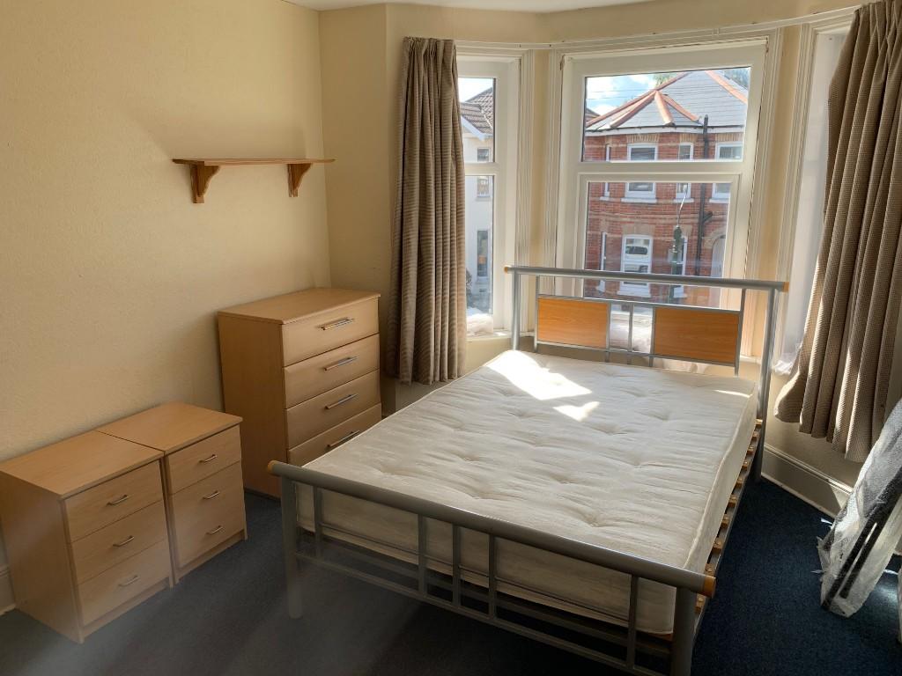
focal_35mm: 26
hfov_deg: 67.3
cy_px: 338
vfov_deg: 53.1
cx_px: 451
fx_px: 677
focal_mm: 4.25
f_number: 1.8
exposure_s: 1/268
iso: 25
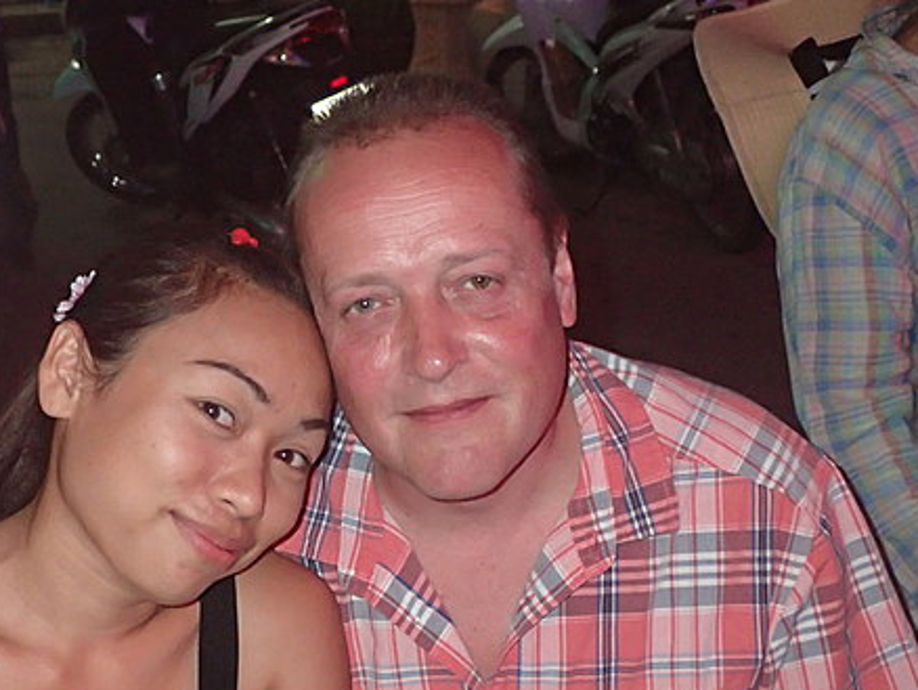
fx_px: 1937
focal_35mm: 73
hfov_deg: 26.4
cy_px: 344
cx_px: 256
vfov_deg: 20.2
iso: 640
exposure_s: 1/40
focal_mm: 7.34
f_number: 2.8
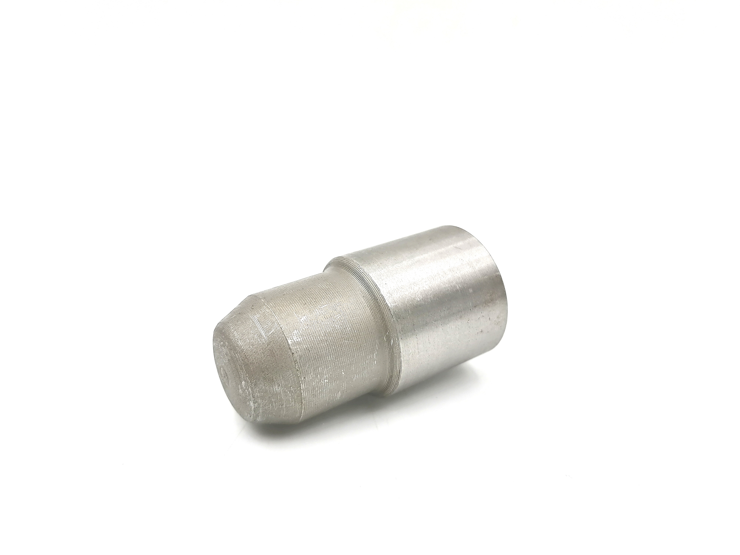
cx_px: 370
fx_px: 577
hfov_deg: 65.3
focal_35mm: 27
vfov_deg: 51.4
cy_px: 278
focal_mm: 5.3
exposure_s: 1/191
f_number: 1.8
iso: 50
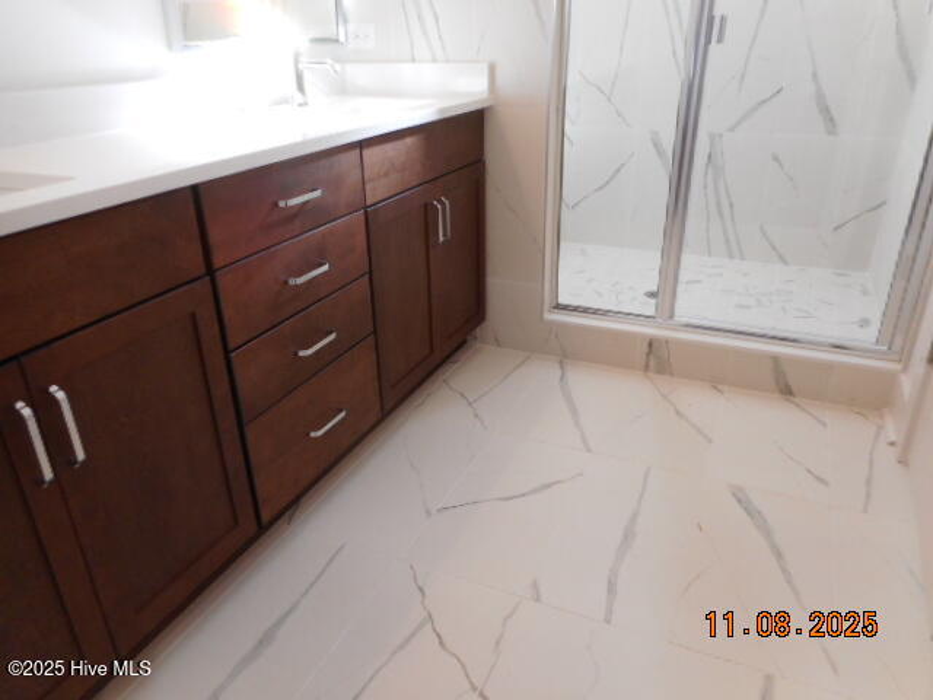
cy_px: 350
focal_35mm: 25
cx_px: 466
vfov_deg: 54.9
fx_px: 674
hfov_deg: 69.4
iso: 160
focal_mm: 4.5
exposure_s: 1/30
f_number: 3.7
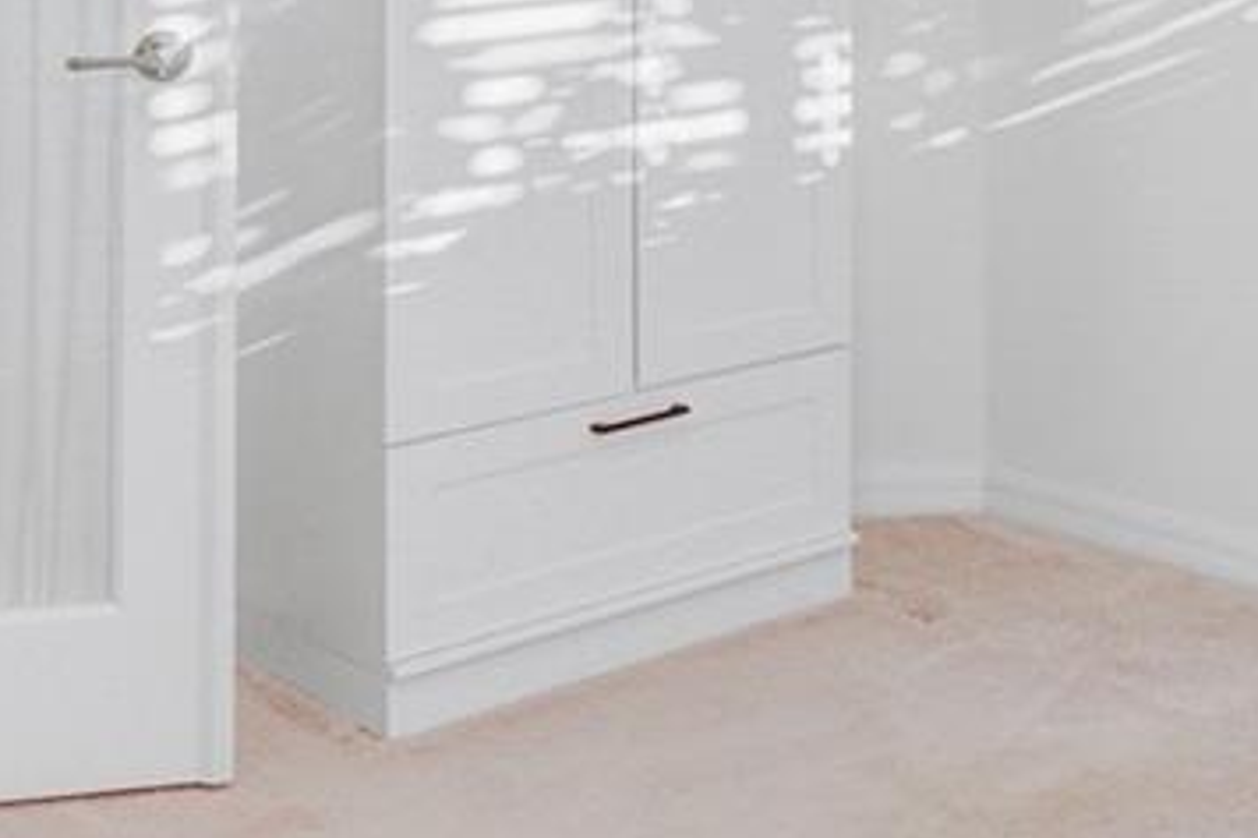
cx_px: 1399
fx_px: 2515
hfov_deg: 25.9
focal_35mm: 72
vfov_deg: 17.7
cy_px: -265
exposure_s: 1/25
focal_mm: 16
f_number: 8
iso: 400
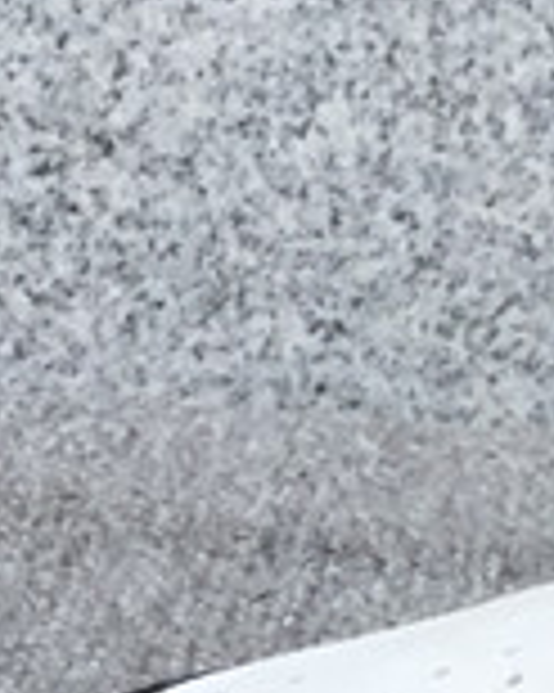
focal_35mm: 177
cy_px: 1168
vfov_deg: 10.4
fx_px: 3631
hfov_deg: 8.1
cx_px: 1252
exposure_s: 1/506
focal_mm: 3.3
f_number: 2.4
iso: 25
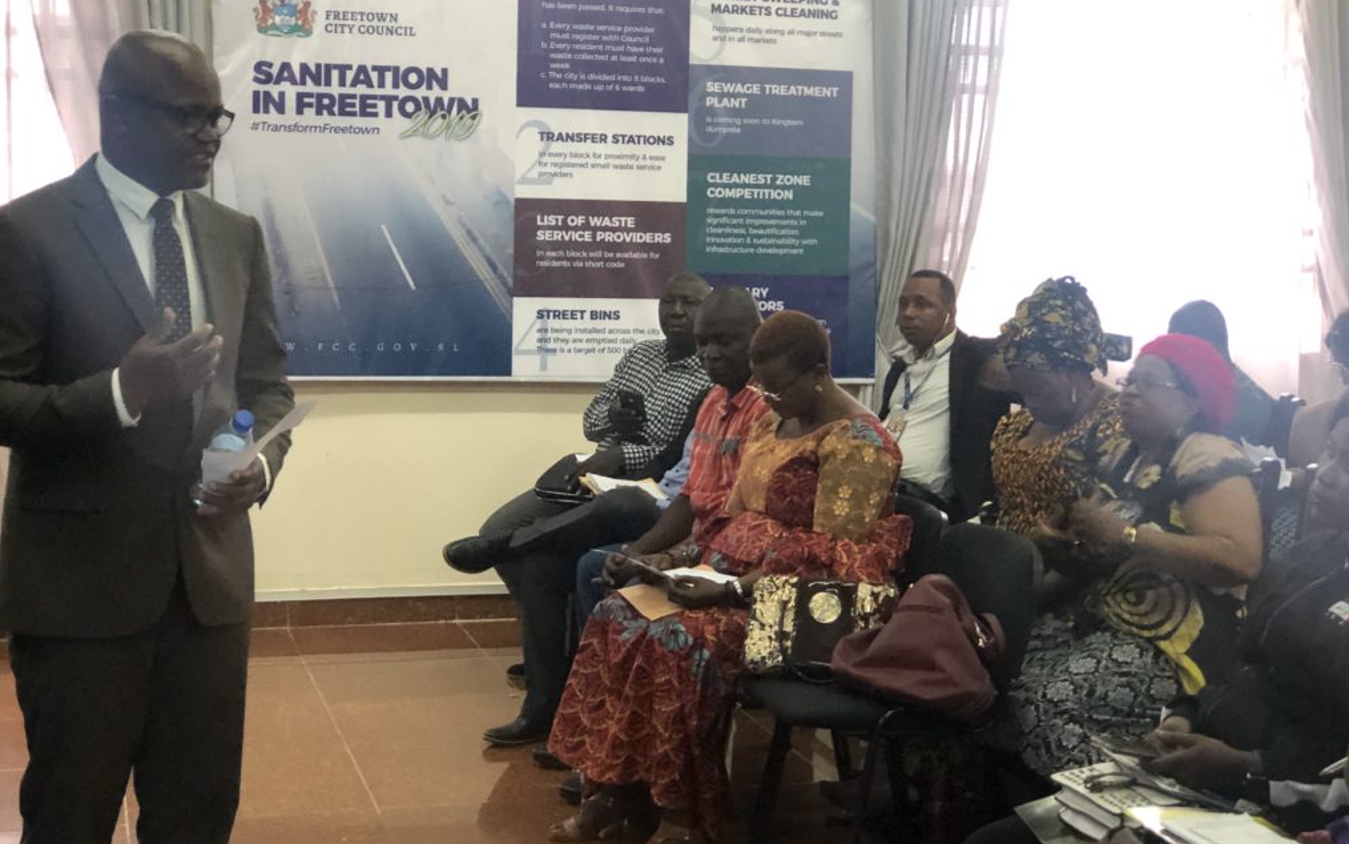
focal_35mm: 61
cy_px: 369
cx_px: 673
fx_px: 2243
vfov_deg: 21.3
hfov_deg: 33.5
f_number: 2.8
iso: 400
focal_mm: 6.6
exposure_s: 1/33
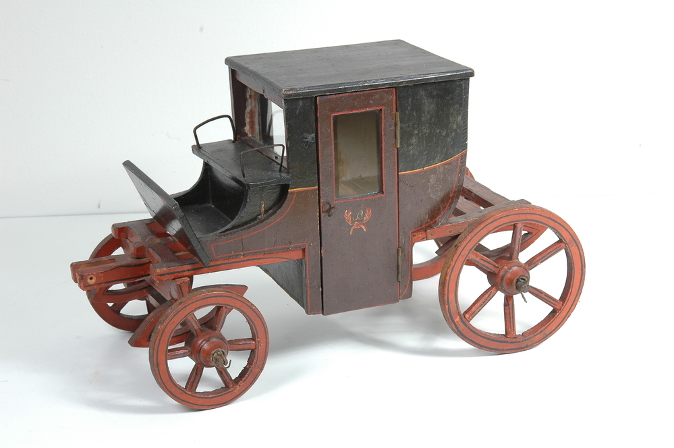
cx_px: 337
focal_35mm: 84
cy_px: 224
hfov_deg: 24.2
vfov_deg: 16.2
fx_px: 1571
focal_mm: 56
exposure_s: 1/60
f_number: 16
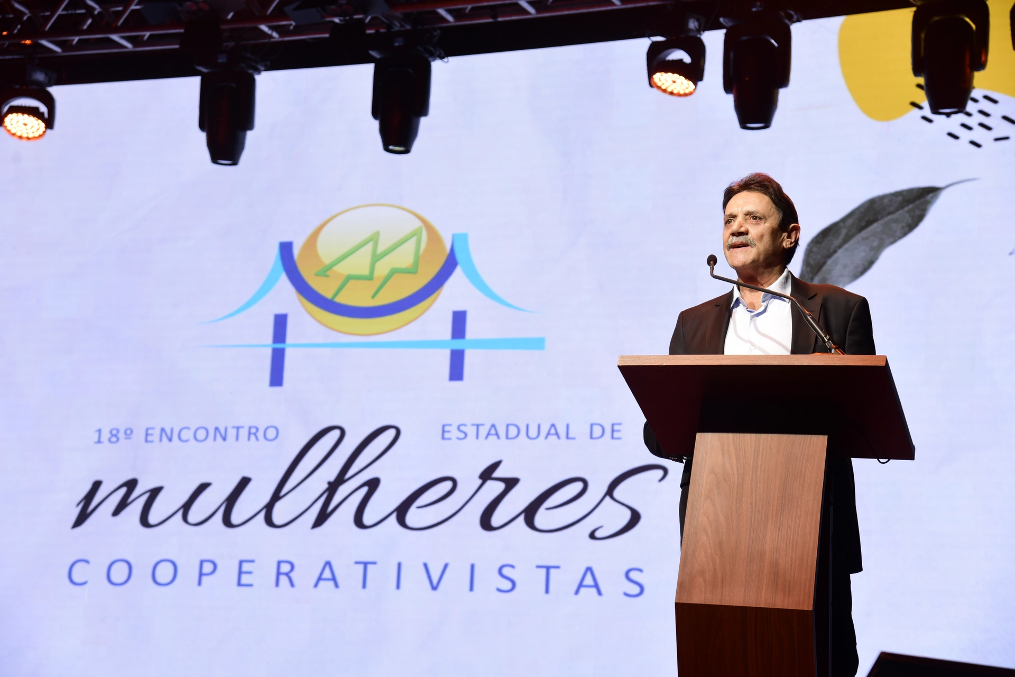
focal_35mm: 66
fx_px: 1861
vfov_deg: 20.6
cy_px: 338
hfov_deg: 30.5
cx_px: 508
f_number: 5.6
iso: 1000
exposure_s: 1/125
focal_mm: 66
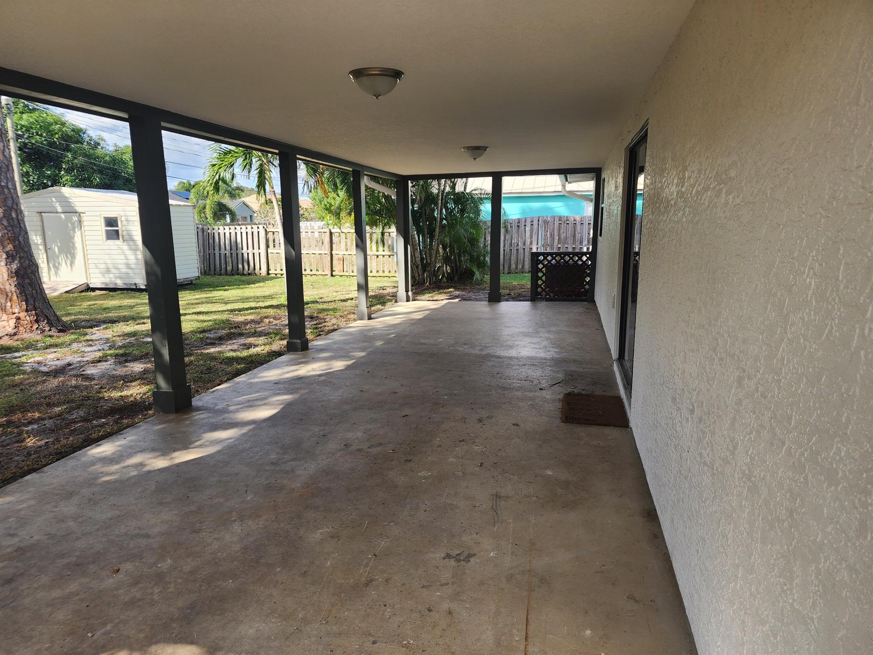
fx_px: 580
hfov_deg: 73.9
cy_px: 328
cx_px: 436
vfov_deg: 58.9
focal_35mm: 23
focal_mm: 6.4
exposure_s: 1/270
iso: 12
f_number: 1.8
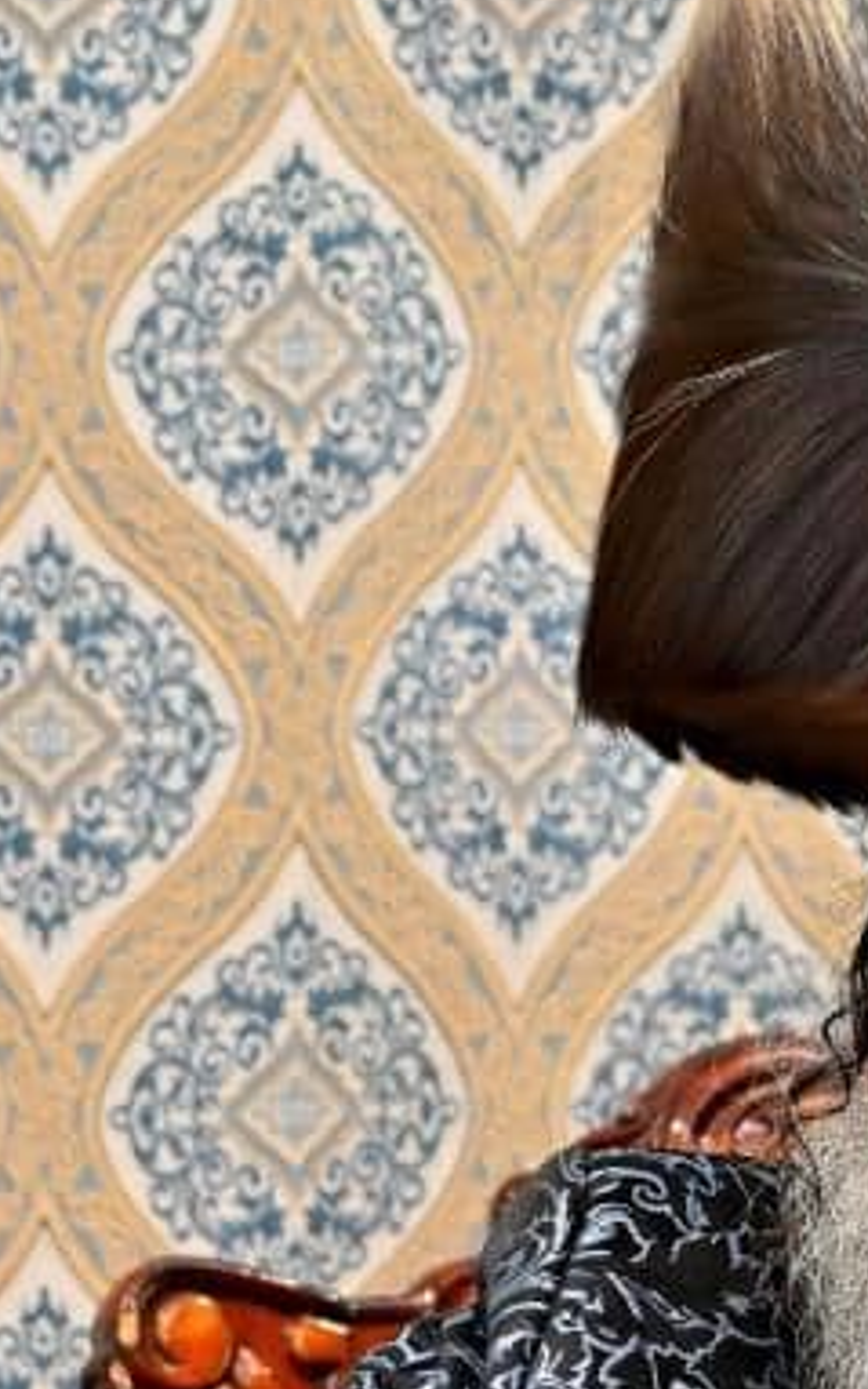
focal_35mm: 393
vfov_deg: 5.3
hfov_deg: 3.3
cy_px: 1065
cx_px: 1093
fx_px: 14864
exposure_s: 1/160
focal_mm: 96
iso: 640
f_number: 4
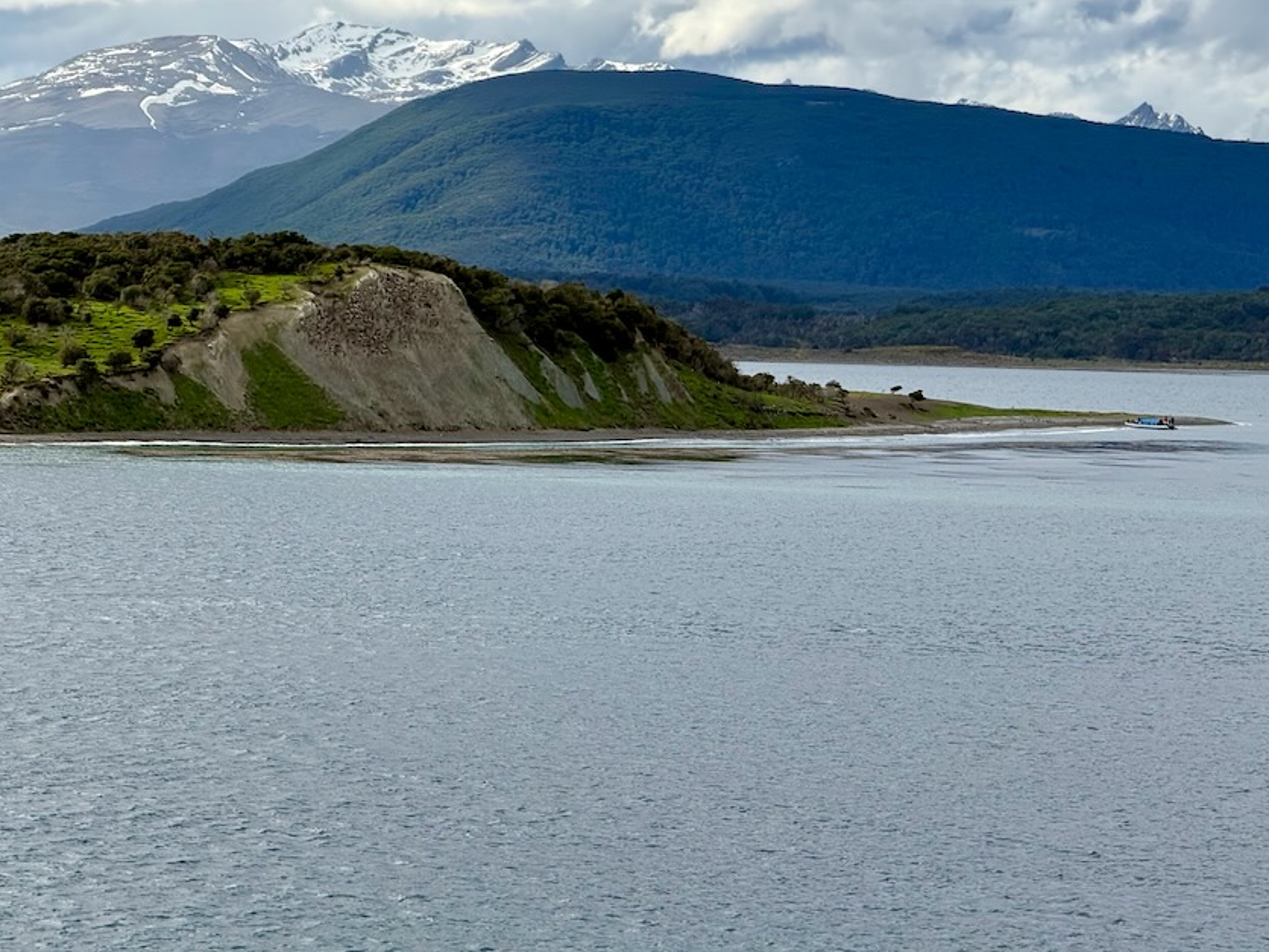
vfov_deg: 10.1
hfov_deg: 13.4
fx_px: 5389
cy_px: 399
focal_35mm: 147
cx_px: 657
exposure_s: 1/1650
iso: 50
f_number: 2.8
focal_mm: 15.66
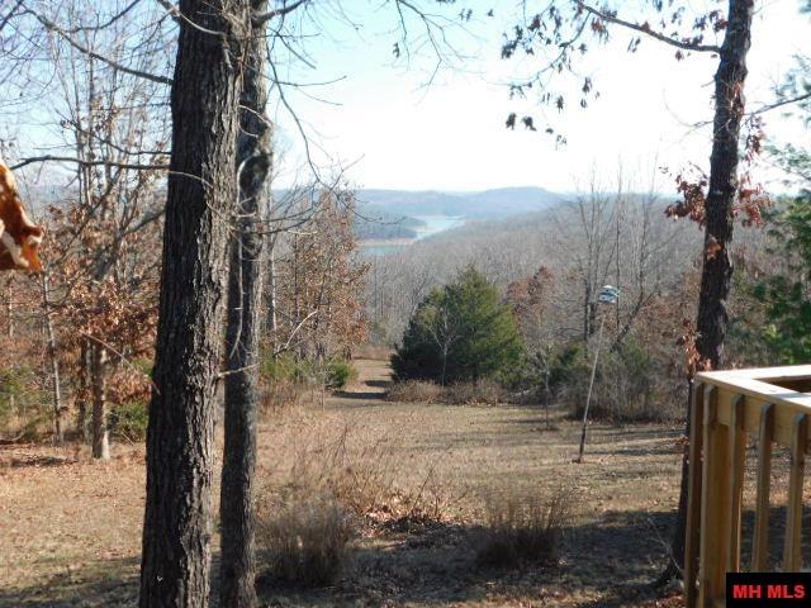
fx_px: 937
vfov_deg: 36.0
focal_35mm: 40
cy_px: 304
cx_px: 406
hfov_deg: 46.8
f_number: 3.6
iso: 125
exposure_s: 1/500
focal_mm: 7.1
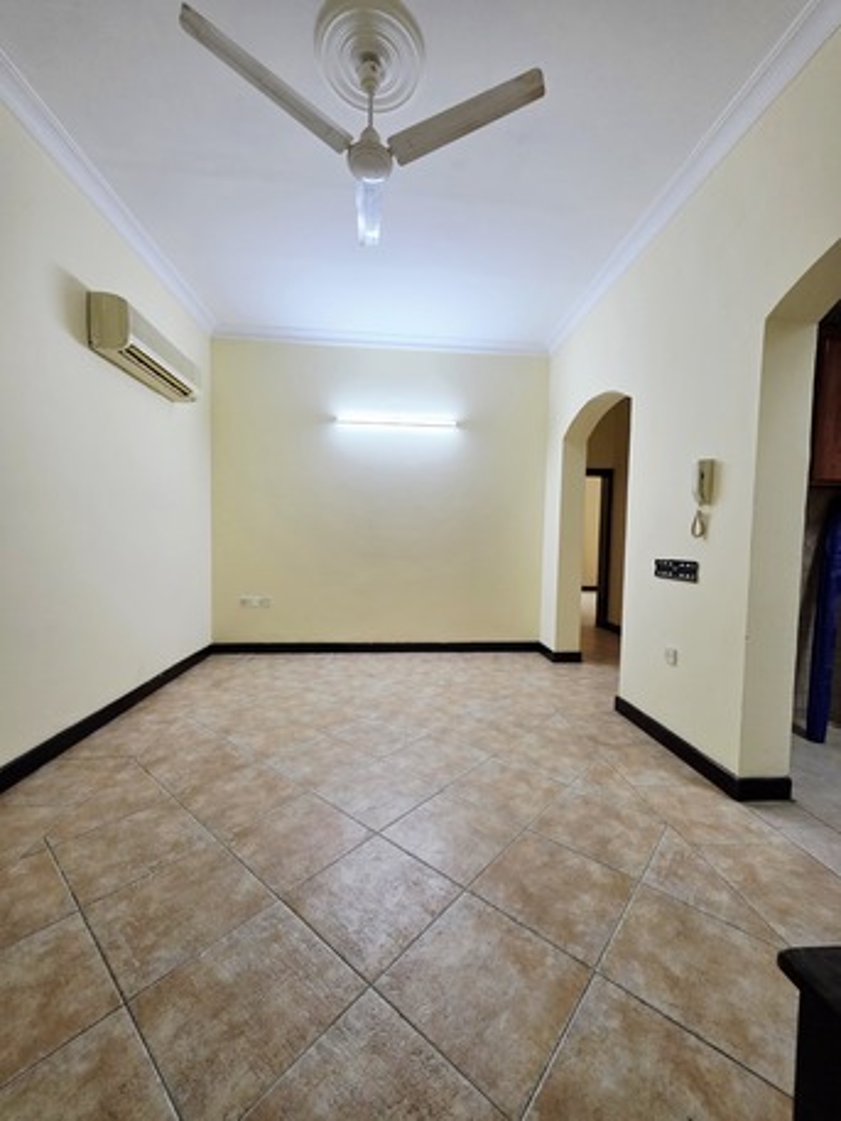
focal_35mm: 13
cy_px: 560
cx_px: 420
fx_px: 421
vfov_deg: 106.2
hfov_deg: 89.9
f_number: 1.9
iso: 250
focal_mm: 2.2
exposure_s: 1/101
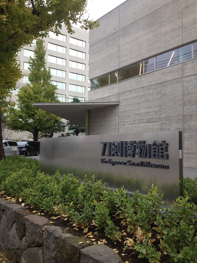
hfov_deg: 40.7
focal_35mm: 35
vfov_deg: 52.6
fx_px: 266
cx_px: 98
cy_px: 132
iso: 50
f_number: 2.4
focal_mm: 4.28
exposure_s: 1/120
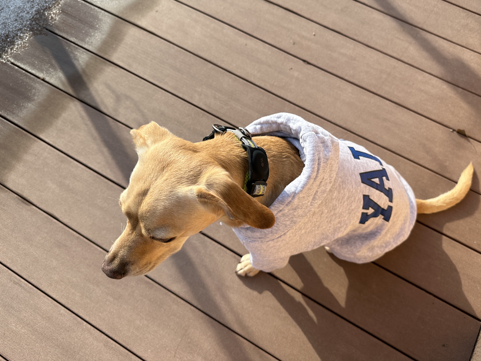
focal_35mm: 27
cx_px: 258
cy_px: 160
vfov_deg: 51.2
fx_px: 375
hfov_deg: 65.2
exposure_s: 1/2353
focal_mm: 6.86
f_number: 1.78
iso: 80
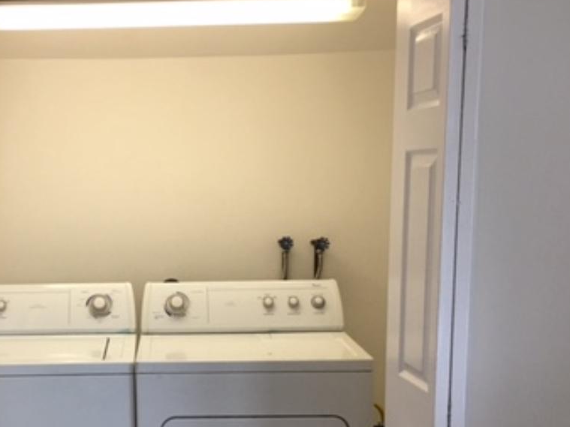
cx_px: 137
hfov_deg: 34.2
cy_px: 322
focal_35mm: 55
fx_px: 906
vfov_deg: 26.2
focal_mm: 4.15
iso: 40
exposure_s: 1/30
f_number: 2.2
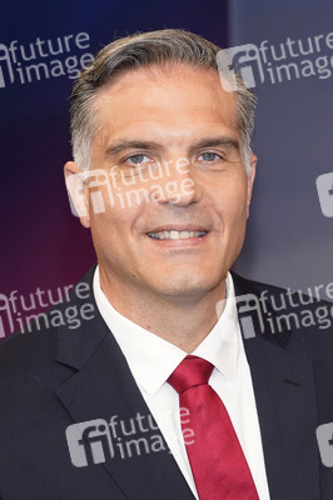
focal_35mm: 77
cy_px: 250
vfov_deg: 26.3
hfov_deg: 17.7
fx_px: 1070
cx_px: 166
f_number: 5.6
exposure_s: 1/160
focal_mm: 77
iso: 2000
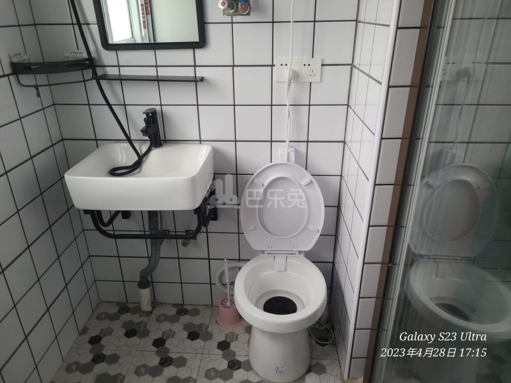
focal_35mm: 26
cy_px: 192
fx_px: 384
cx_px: 256
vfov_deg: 53.1
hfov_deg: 67.3
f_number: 1.8
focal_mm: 5.4
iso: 125
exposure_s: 1/60
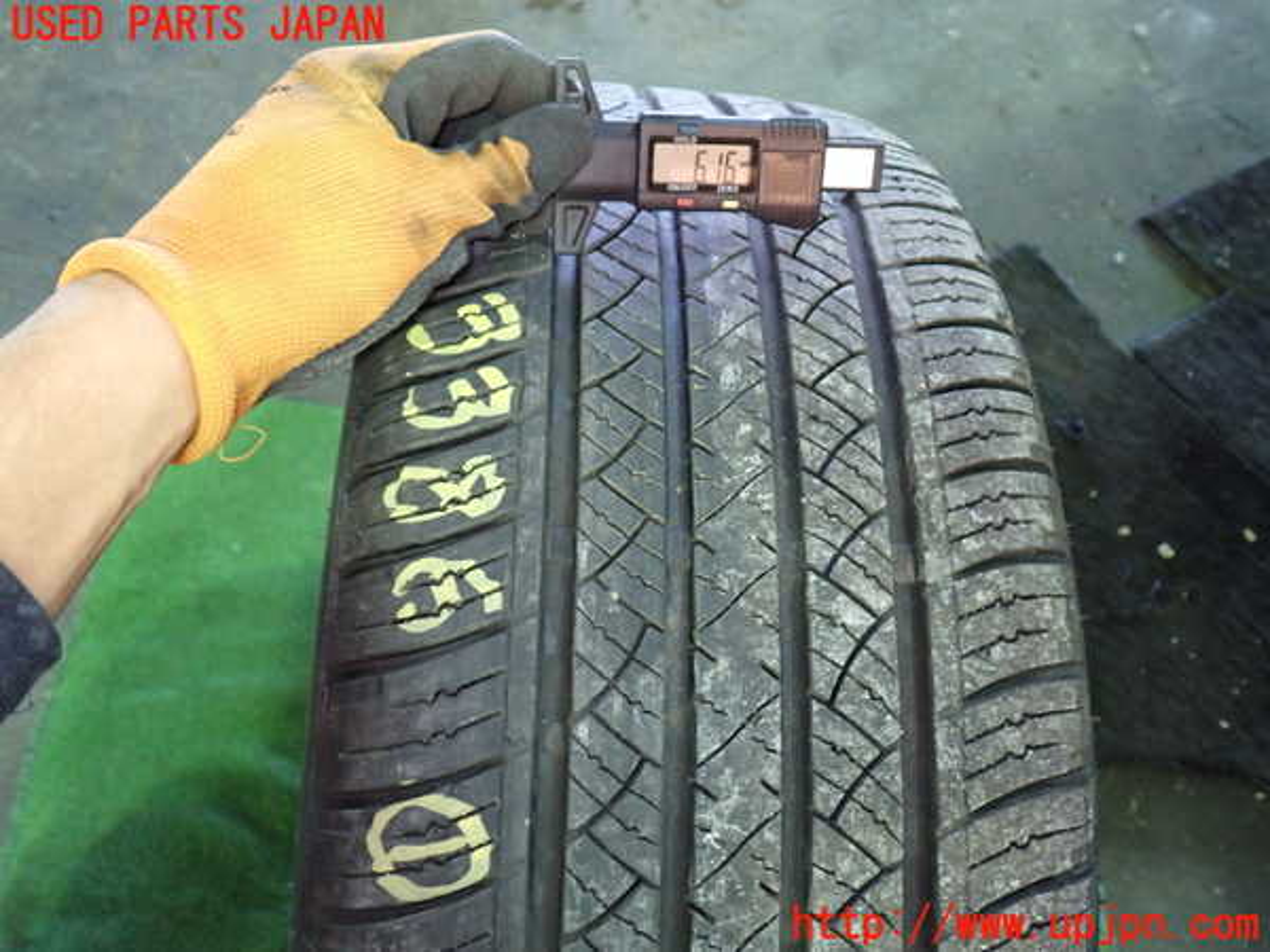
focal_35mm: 30
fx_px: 1101
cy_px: 476
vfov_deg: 46.8
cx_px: 635
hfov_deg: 60.0
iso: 500
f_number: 2.3
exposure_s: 1/30
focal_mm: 5.4
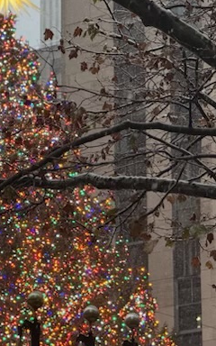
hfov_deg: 6.2
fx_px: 1997
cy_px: 154
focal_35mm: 212
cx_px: 16
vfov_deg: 9.9
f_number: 2.8
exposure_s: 1/120
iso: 500
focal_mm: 15.66
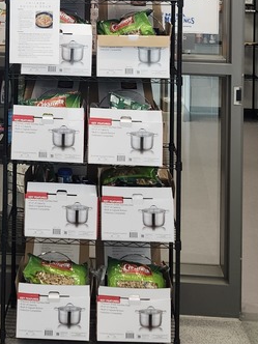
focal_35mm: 71
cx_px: 58
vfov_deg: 25.5
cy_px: -28
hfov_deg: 20.5
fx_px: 706
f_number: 1.8
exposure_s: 1/120
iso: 125
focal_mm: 5.54
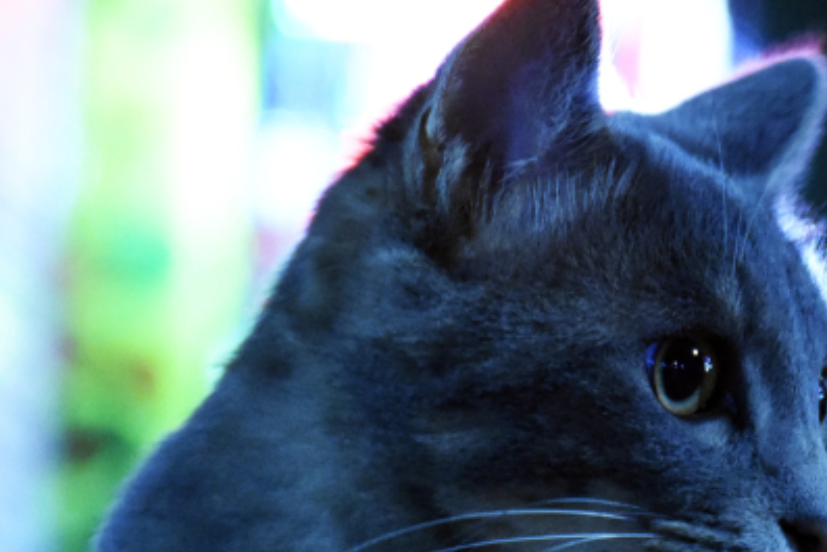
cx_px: 675
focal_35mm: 348
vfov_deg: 4.0
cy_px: 353
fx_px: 7997
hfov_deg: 5.9
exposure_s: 1/20
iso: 5600
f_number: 5.6
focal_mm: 90
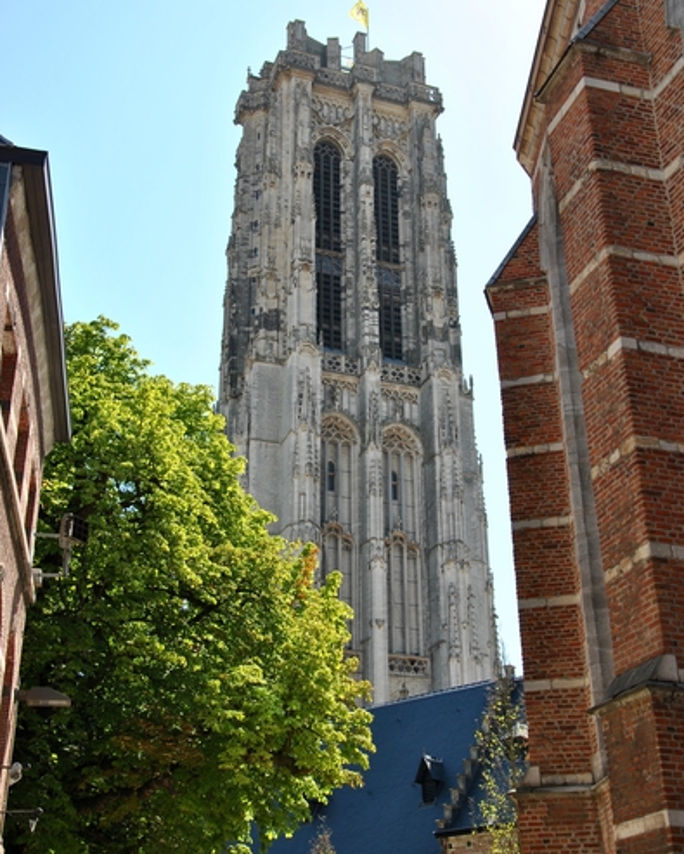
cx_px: 346
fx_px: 1214
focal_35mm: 48
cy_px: 411
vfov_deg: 38.8
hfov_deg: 31.5
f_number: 7.1
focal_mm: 28
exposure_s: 1/200
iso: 100
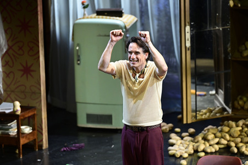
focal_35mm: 200
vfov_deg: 6.9
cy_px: 82
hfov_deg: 10.3
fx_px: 1377
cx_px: 124
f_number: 3.2
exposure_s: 1/320
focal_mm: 200
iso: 3200
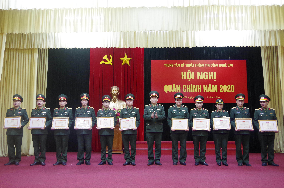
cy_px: 94
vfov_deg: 42.2
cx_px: 142
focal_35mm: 31
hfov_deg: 60.4
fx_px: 244
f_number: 4
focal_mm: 21
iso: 1600
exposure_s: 1/50
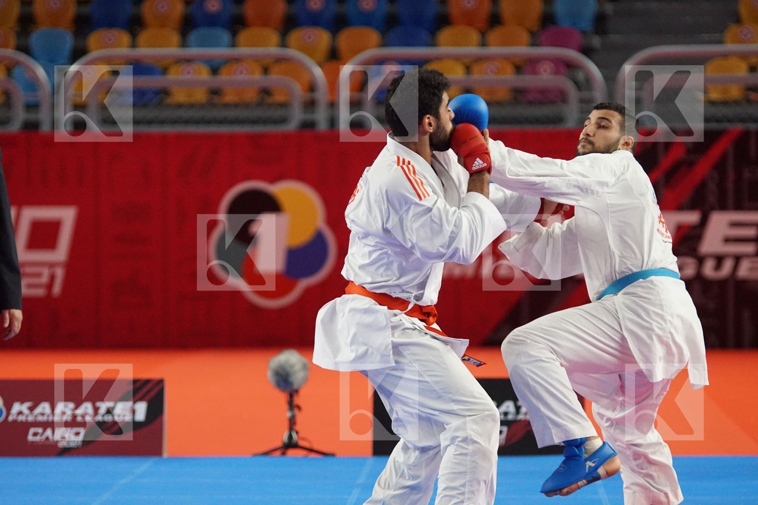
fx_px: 4737
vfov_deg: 6.1
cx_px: 379
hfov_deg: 9.1
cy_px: 252
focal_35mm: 225
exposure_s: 1/1600
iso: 3200
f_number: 2.8
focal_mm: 150
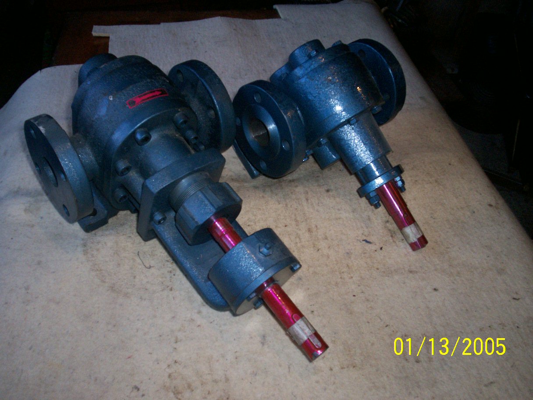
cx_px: 266
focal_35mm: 36
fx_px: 554
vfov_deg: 39.7
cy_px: 200
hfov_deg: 51.4
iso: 140
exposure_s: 1/64
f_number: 4.5
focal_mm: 5.9
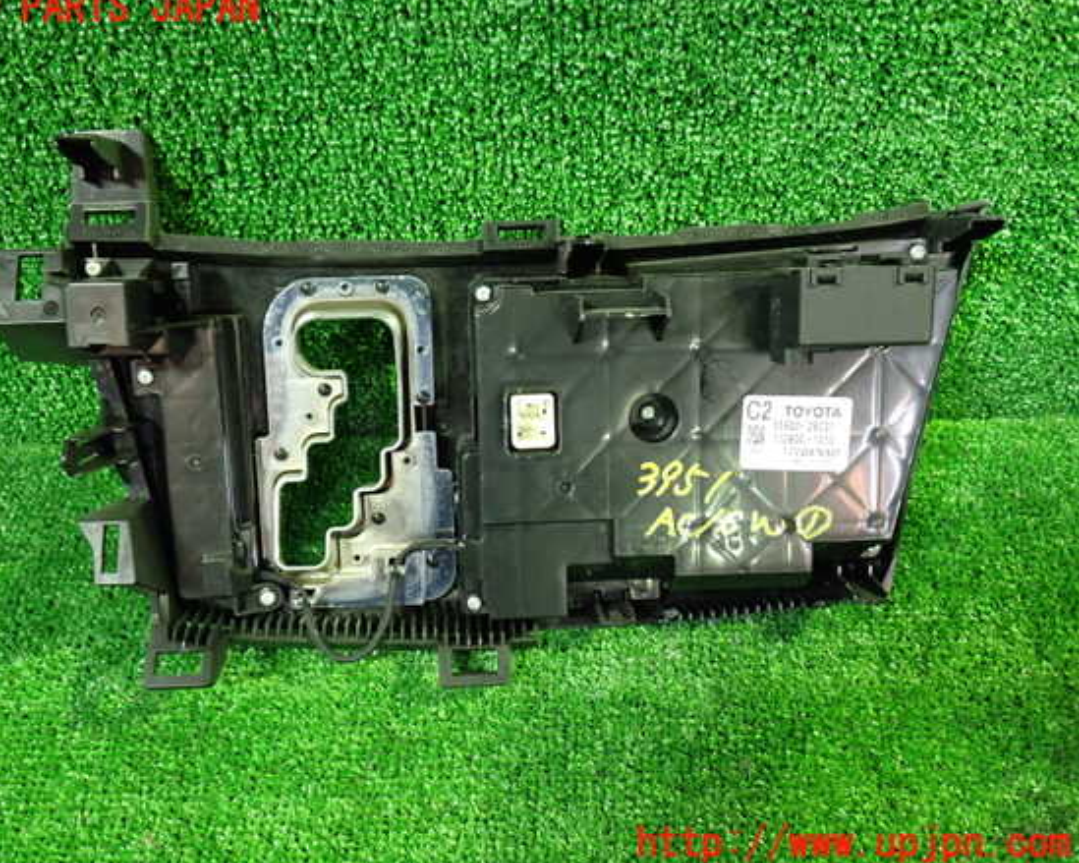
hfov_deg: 55.6
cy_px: 427
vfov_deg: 45.8
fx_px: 1022
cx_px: 491
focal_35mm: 32
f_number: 2.3
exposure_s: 1/30
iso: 800
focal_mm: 5.4
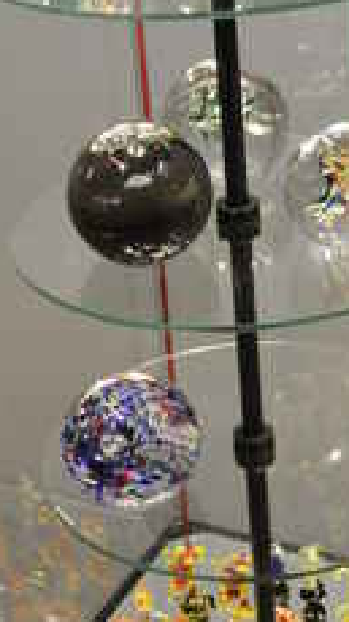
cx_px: 193
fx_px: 1500
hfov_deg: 13.3
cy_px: 197
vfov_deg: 23.3
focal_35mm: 91
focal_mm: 22
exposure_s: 1/50
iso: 400
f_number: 3.8
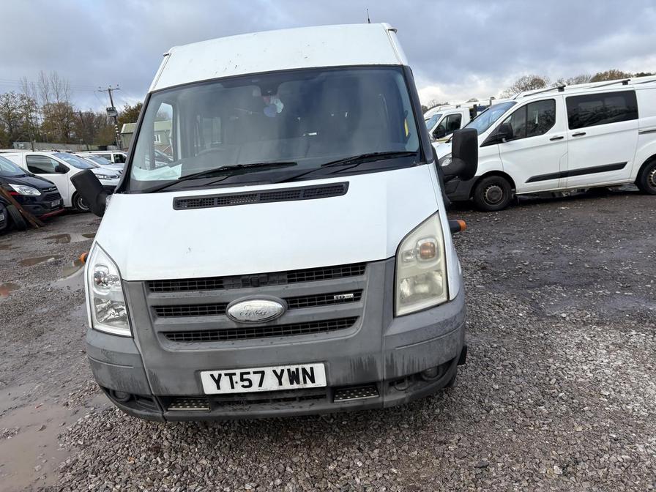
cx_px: 328
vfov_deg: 53.1
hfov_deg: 67.3
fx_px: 493
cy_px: 246
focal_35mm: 26
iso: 50
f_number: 1.6
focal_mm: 5.96
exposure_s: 1/1311
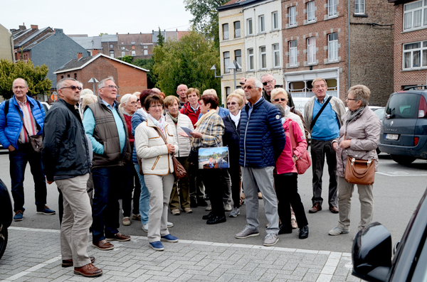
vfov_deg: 30.7
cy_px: 141
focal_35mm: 44
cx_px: 214
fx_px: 515
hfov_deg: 45.1
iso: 400
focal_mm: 29
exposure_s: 1/250
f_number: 9
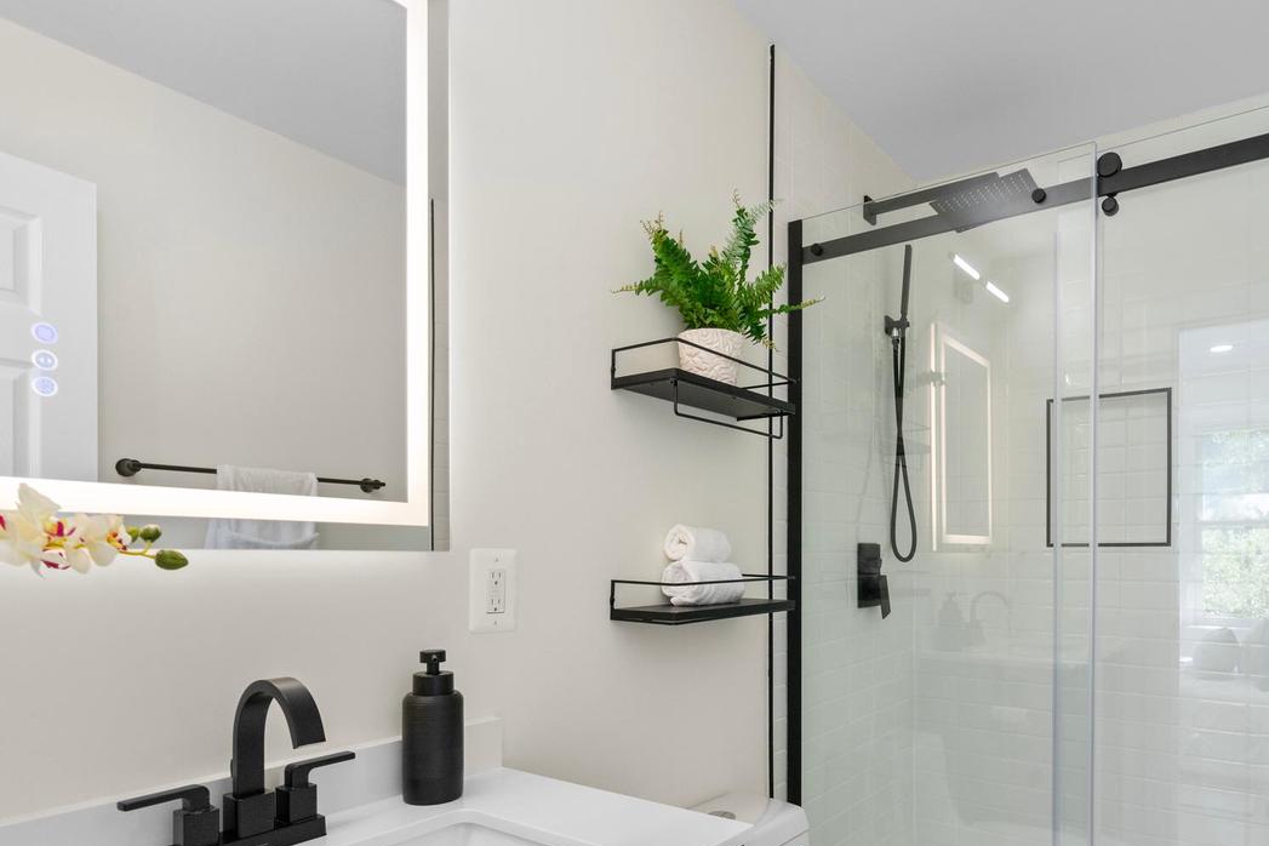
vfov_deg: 56.1
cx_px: 756
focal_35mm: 22
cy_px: 561
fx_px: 775
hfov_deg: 77.8
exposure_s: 1/40
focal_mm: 16
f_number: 8
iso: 640
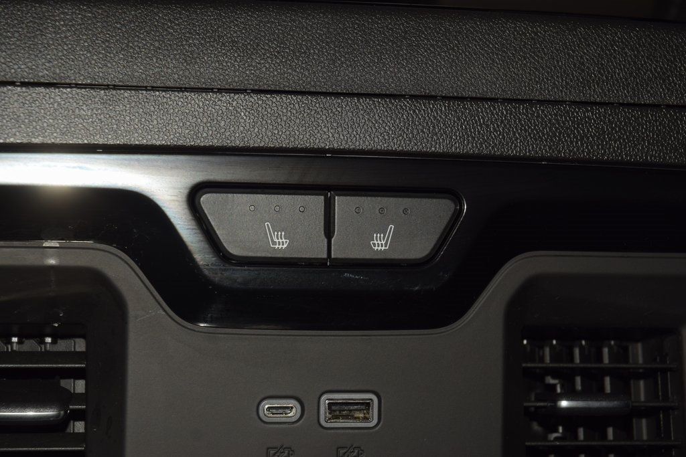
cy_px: 228
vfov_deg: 13.0
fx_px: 2001
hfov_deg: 19.5
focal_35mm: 105
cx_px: 343
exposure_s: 1/125
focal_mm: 70
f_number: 8
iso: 100
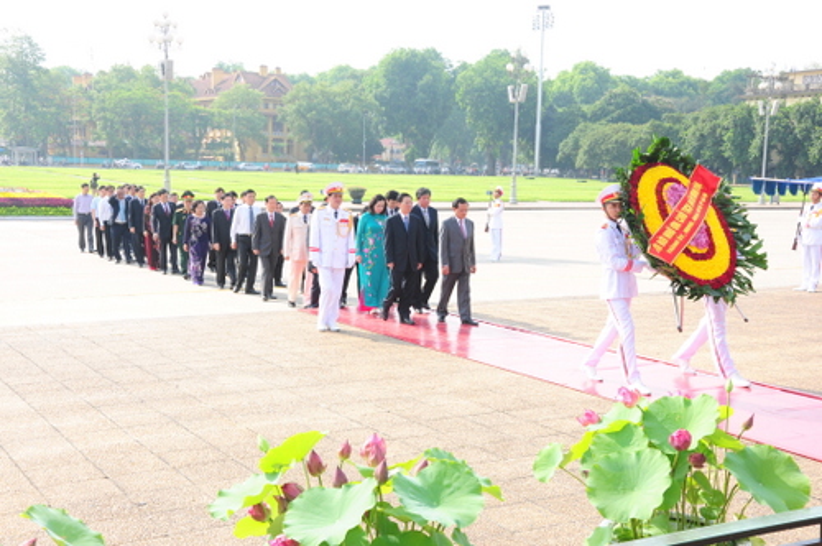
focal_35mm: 48
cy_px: 273
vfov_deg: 28.0
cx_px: 411
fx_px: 1095
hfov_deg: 41.2
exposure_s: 1/160
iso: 250
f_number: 9
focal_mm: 32
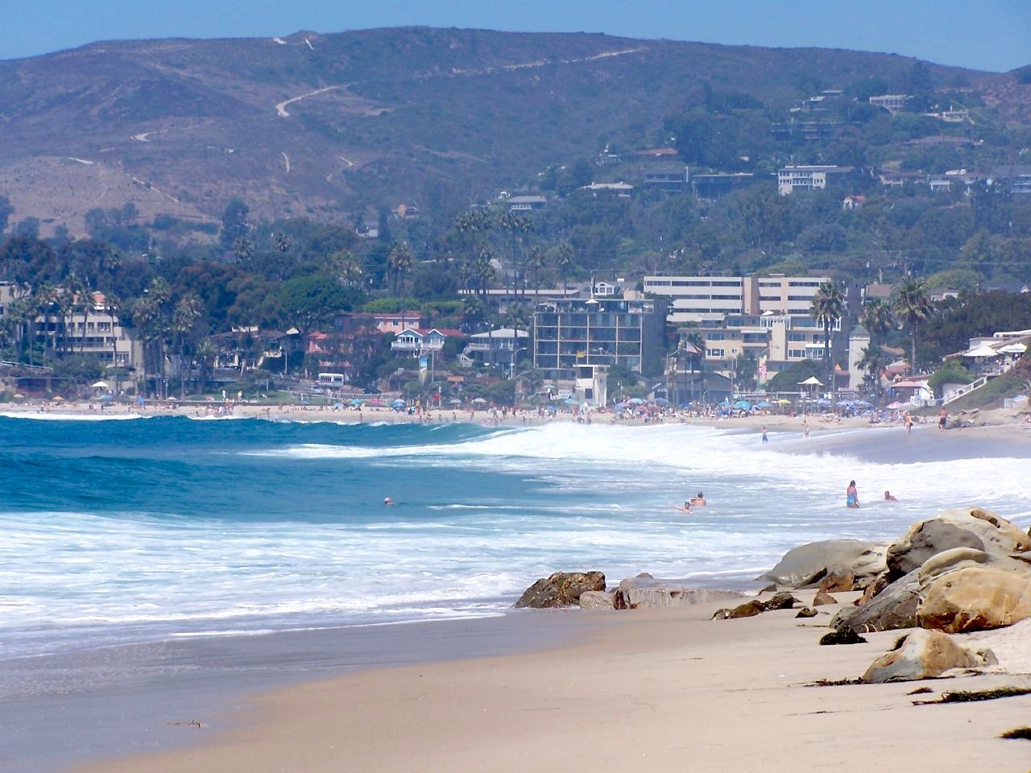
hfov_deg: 12.4
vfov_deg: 9.3
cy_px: 386
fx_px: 4736
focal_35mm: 159
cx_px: 516
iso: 80
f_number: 4.5
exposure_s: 1/800
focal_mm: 26.4
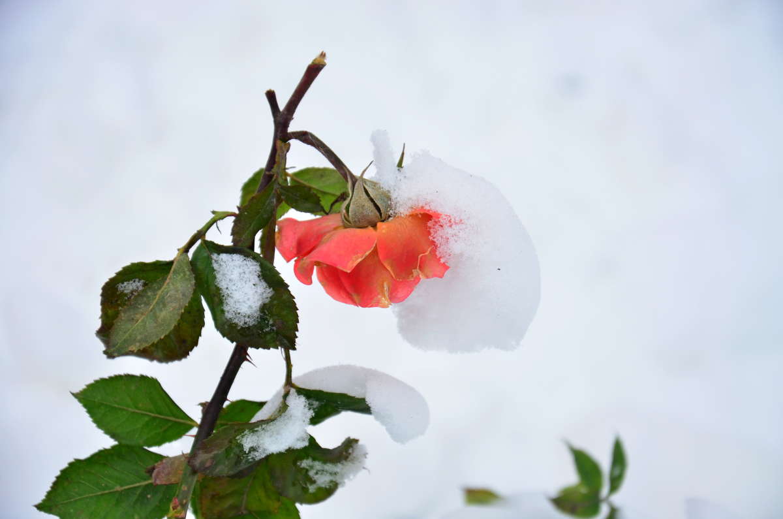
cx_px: 392
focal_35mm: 158
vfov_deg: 8.7
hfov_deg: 13.1
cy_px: 260
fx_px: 3419
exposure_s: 1/250
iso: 400
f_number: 6.3
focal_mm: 105
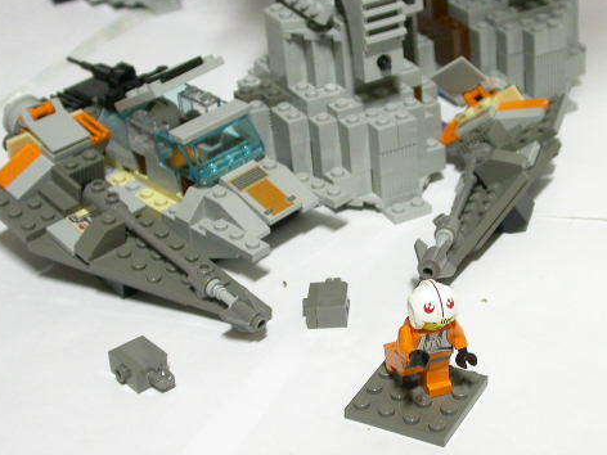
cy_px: 239
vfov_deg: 19.4
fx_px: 1333
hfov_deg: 25.6
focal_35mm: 76
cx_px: 372
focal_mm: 11.6
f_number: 3
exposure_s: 1/4
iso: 200
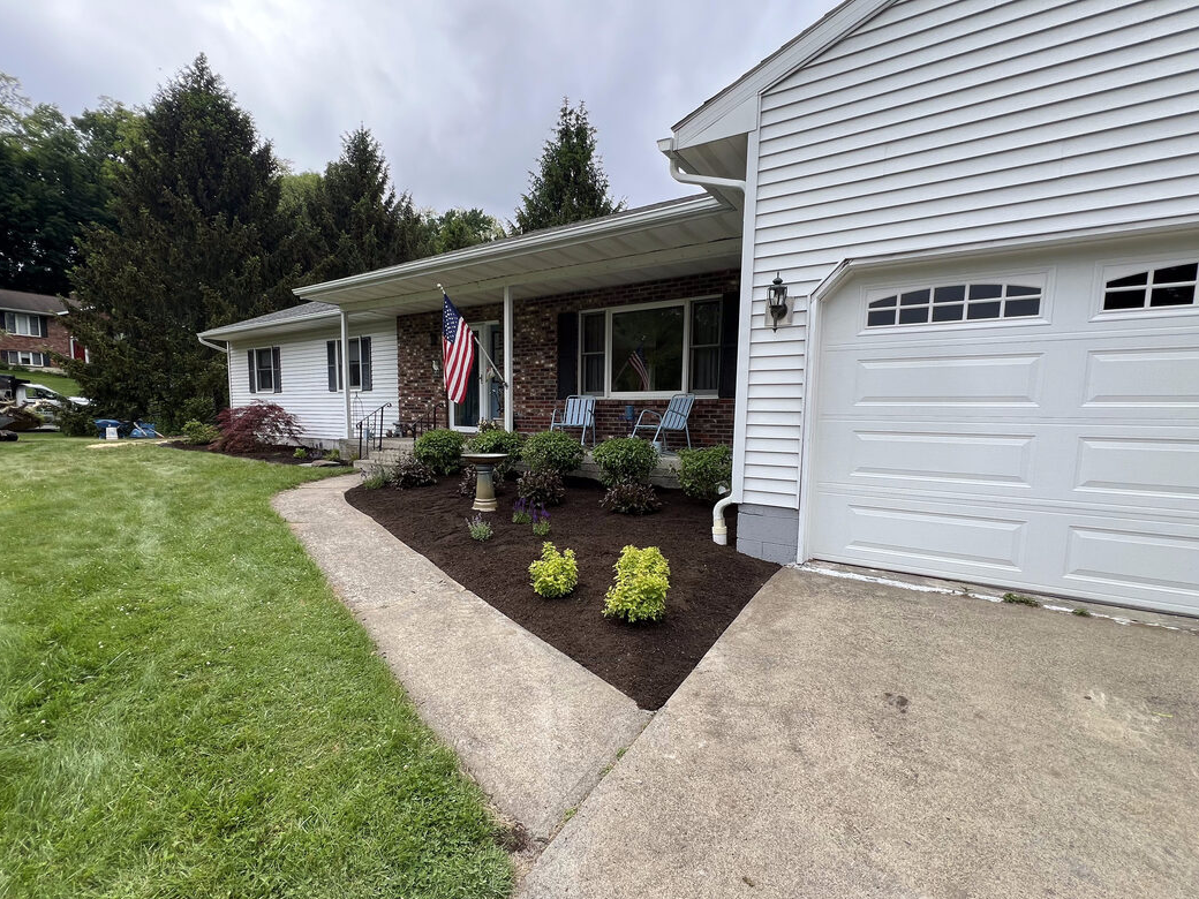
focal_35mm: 15
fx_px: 520
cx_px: 579
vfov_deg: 81.7
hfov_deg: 98.1
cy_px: 473
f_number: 1.8
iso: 32
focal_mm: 1.57
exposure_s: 1/449
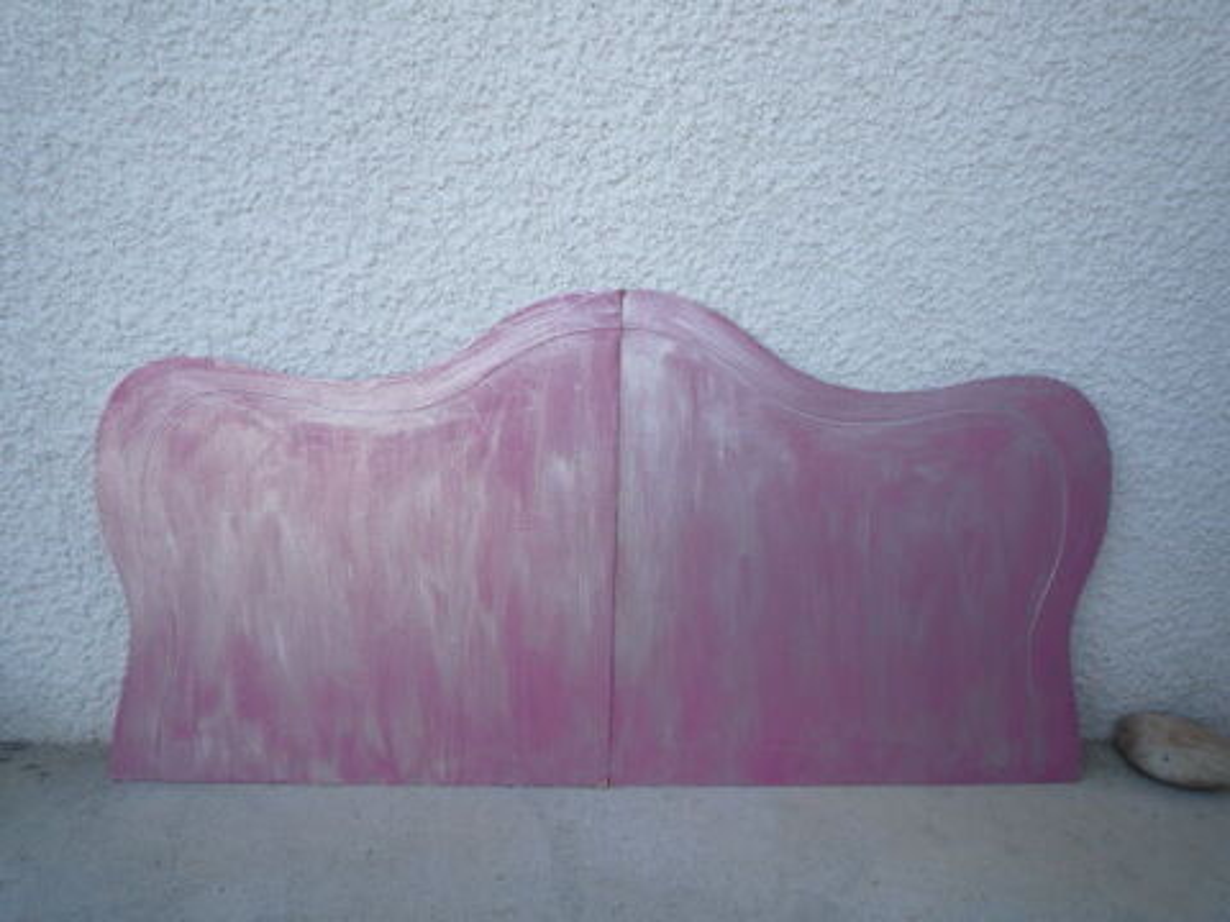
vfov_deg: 54.9
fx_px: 888
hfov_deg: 69.4
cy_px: 461
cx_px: 615
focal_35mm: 25
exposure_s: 1/250
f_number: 2.8
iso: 100
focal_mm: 4.4
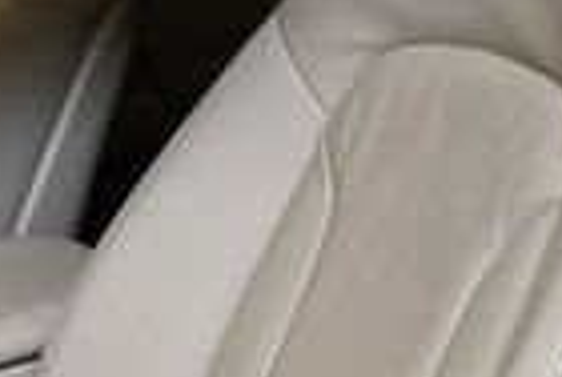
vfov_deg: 8.3
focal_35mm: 164
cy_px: 435
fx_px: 2566
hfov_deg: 12.4
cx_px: 32
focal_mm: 18
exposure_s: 1/125
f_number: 3.5
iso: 800
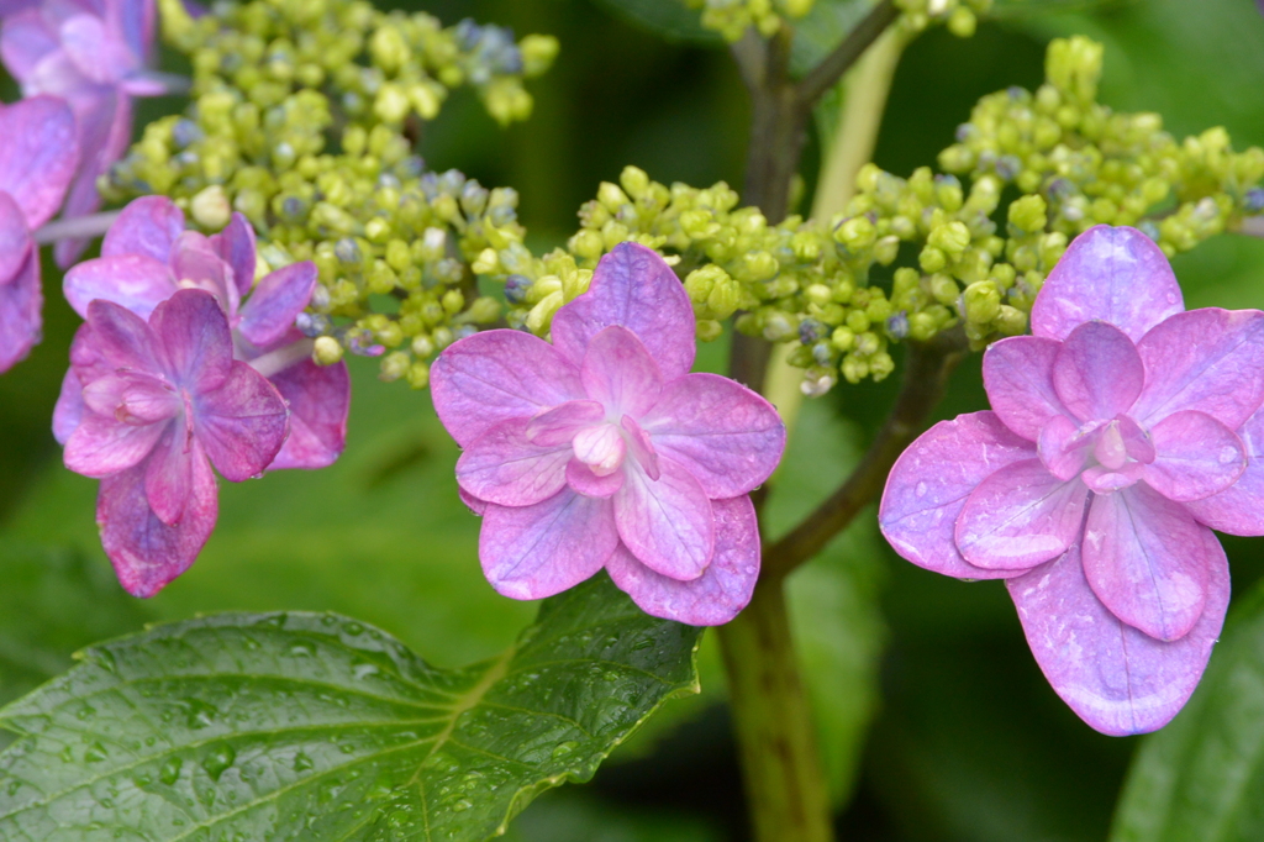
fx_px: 9476
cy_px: 421
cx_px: 632
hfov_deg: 7.6
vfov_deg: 5.1
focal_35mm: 270
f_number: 10
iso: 200
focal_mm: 100
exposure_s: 1/15
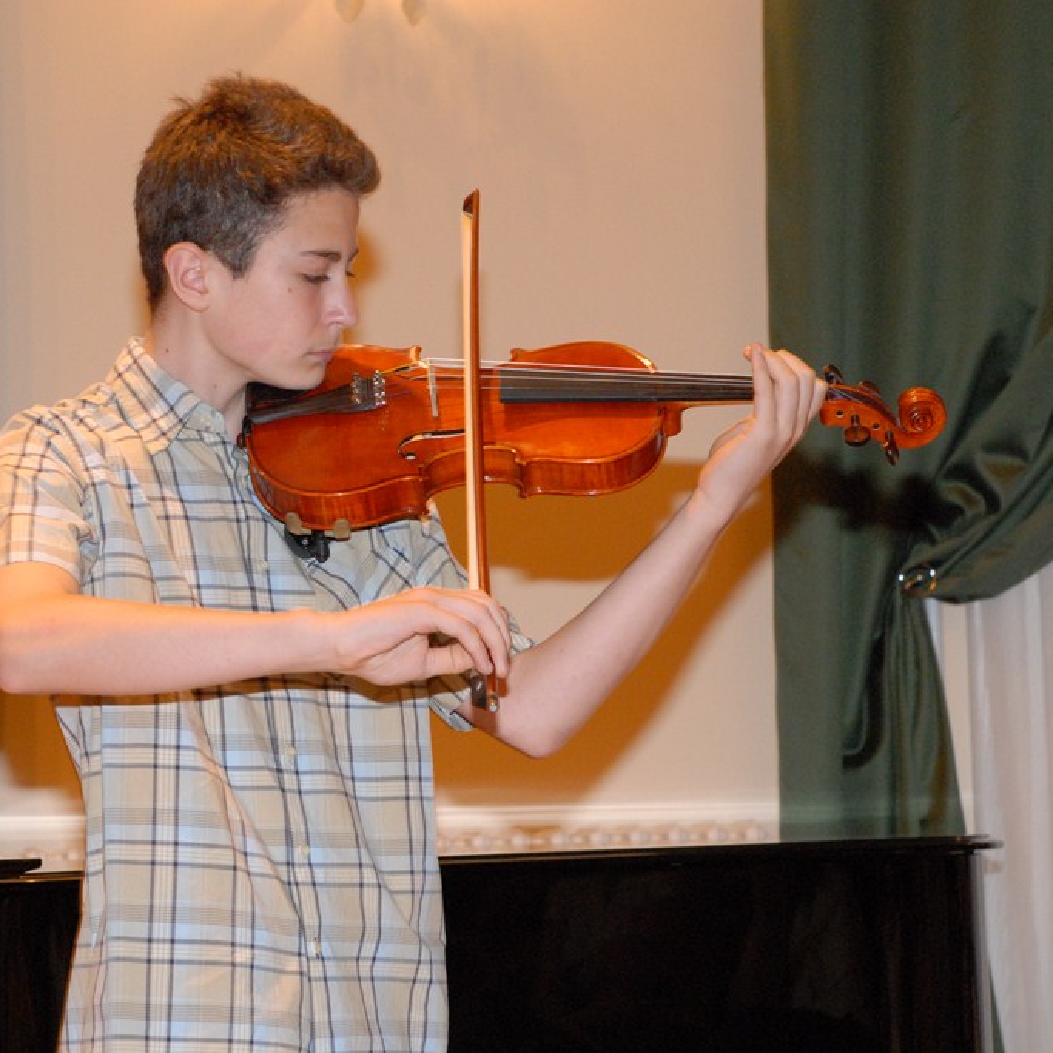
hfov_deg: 13.0
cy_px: 526
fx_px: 4612
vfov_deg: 13.0
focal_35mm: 134
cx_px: 435
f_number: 7.1
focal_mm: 70
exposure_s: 1/60
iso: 1000
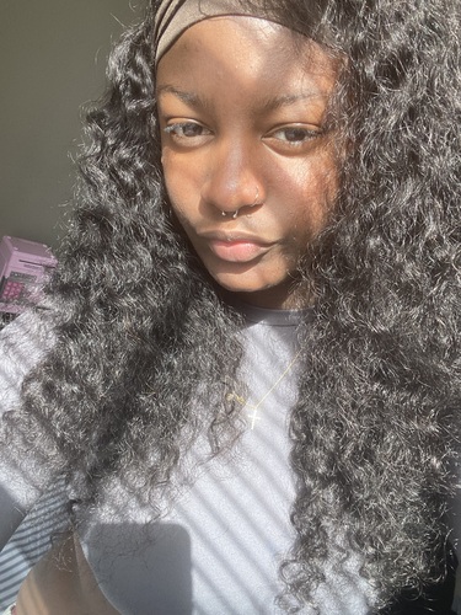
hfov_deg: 46.8
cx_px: 230
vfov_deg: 60.0
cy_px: 308
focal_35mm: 30
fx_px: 533
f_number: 2.2
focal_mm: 2.71
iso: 40
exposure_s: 1/122
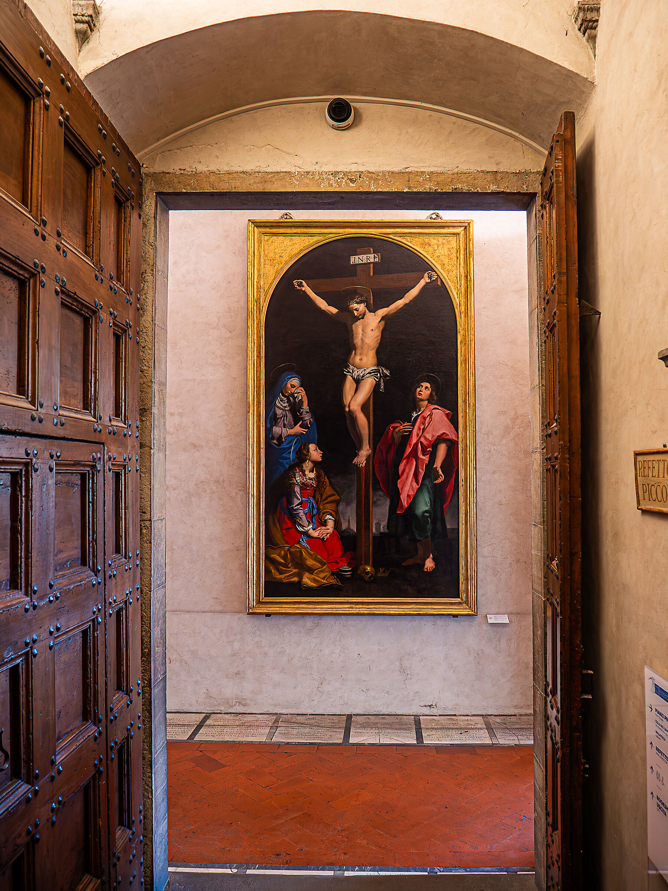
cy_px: 446
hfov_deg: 56.8
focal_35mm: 24
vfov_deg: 71.6
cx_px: 334
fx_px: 618
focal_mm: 12
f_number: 2.8
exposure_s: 1/13
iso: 400
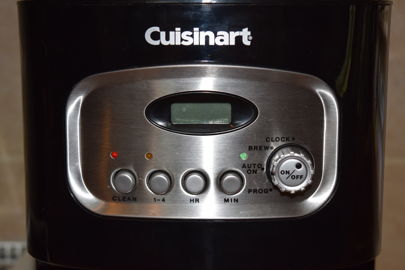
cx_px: 202
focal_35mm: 72
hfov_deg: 28.1
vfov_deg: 18.9
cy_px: 135
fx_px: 810
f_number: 5.3
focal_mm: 48
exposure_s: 1/60
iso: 450
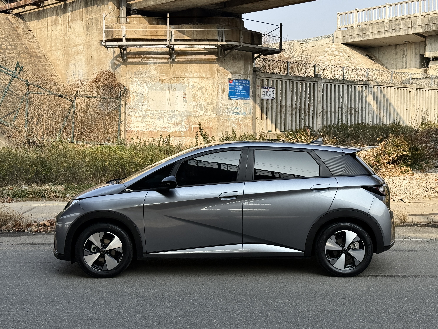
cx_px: 219
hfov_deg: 39.7
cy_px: 164
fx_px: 607
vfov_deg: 30.3
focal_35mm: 48
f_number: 1.78
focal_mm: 6.76
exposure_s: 1/2273
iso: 64
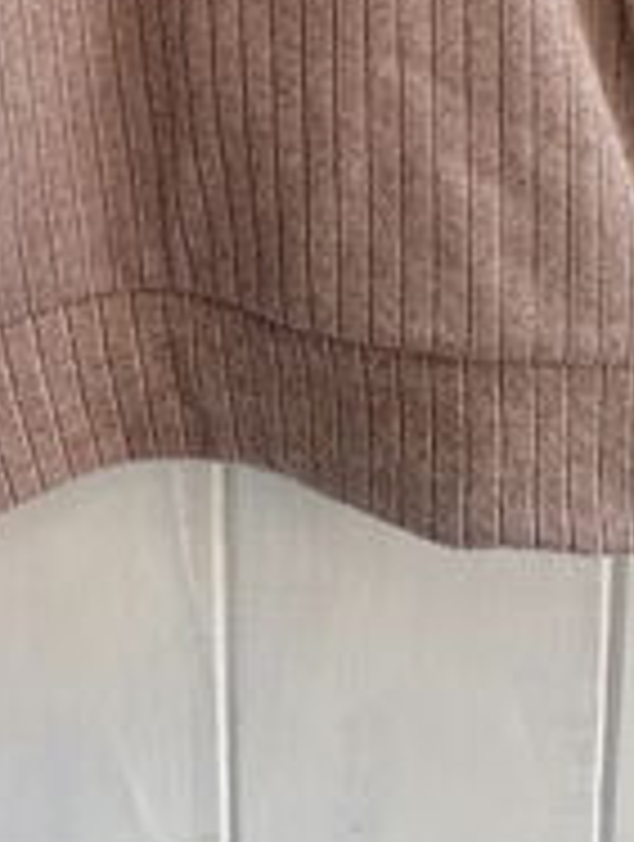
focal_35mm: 74
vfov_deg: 23.4
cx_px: 225
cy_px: -236
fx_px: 1801
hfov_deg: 19.9
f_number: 1.8
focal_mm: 4.25
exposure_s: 1/121
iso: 64
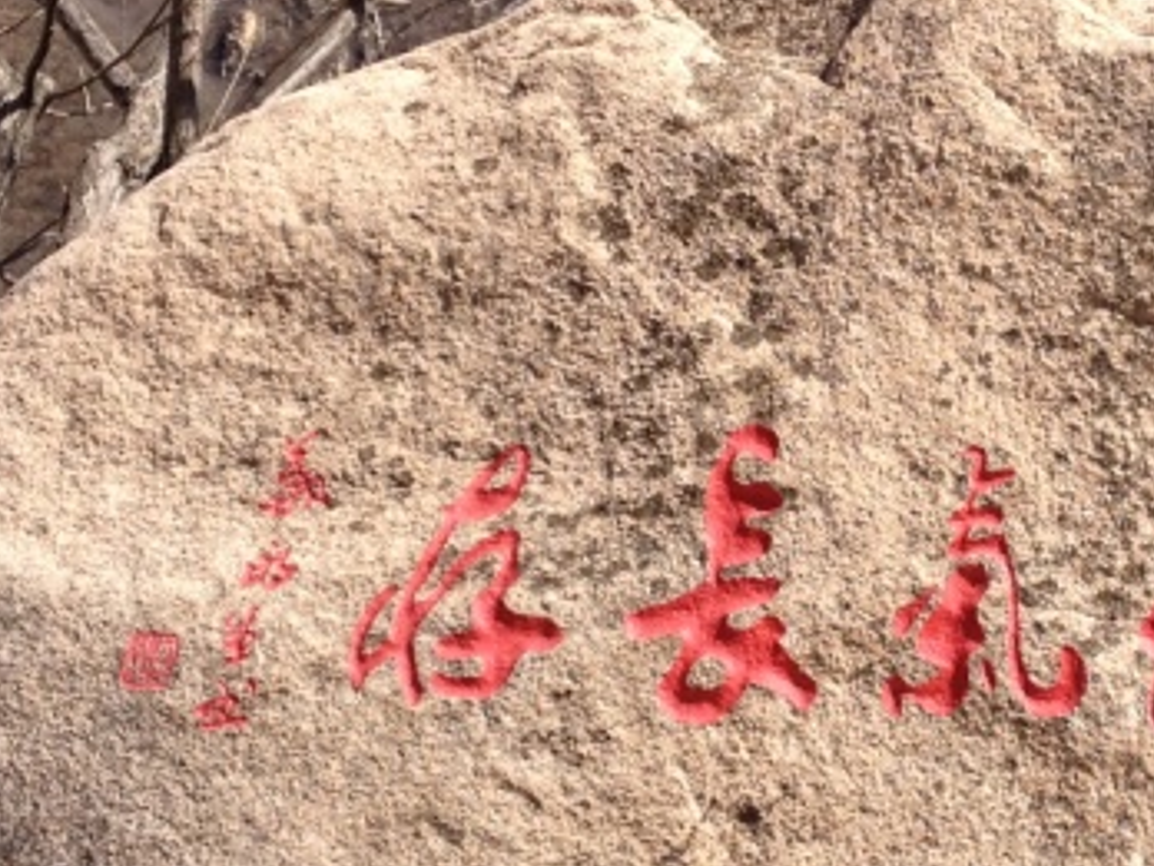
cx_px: 968
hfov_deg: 18.8
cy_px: 259
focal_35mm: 103
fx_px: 3434
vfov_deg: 14.3
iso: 64
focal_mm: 4.28
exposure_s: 1/1493
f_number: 2.4
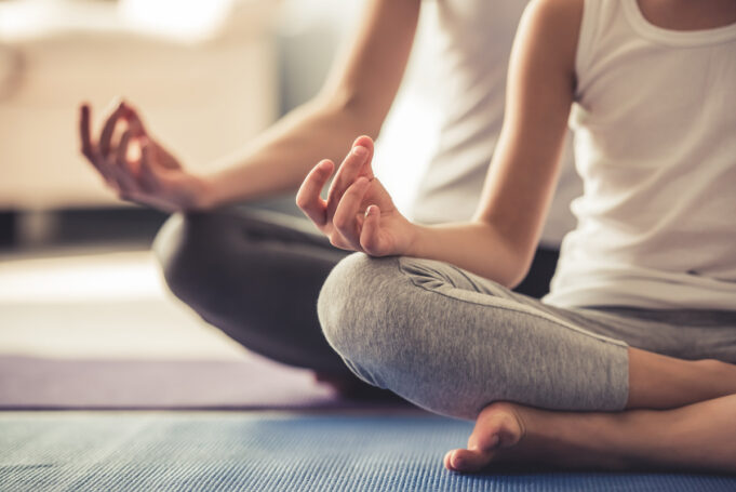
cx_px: 368
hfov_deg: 15.2
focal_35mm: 135
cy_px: 246
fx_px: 2762
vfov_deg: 10.2
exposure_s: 1/250
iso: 800
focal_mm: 135
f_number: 2.8
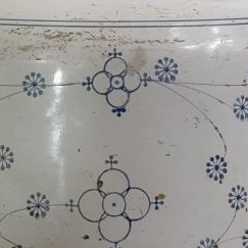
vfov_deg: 17.8
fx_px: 786
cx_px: 35
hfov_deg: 17.7
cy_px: 55
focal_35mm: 97
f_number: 2.4
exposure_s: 1/50
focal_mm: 4.3
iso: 400
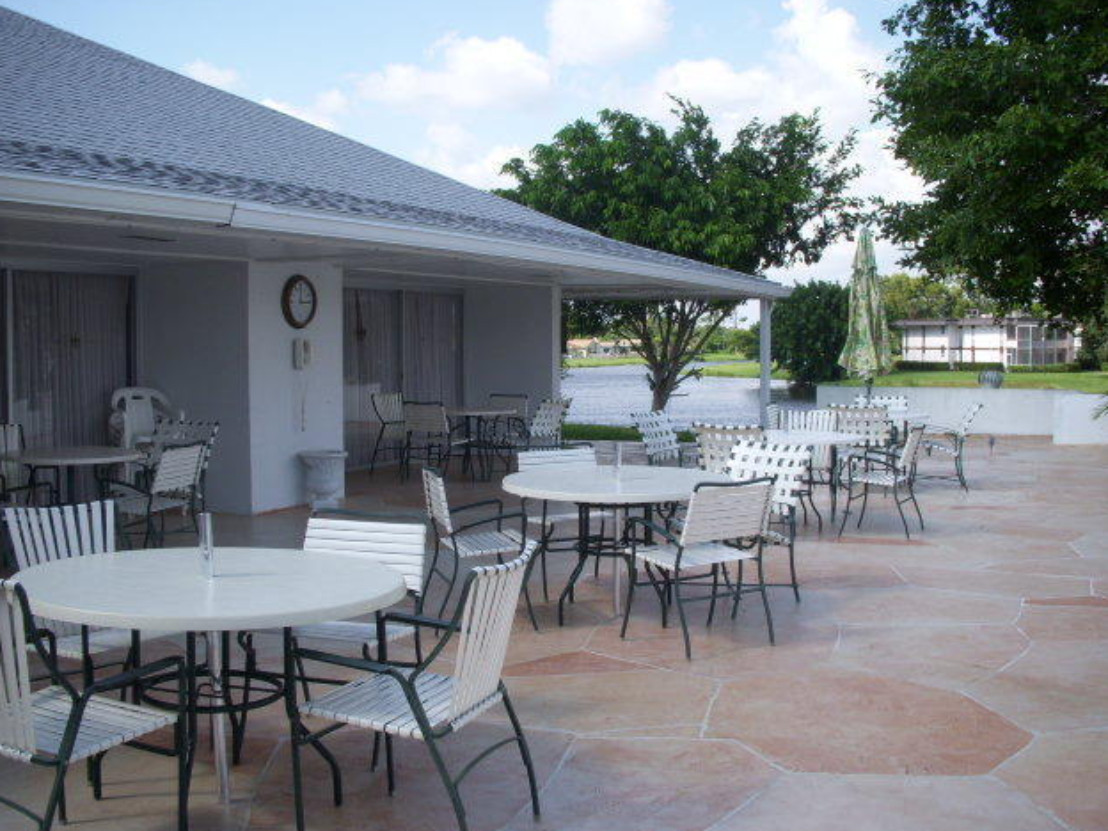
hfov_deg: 47.9
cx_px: 563
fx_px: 1248
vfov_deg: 36.8
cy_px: 417
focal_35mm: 39
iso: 100
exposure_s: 1/640
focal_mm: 6.3
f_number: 3.3
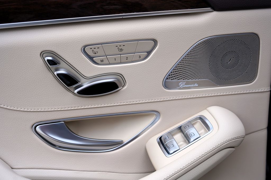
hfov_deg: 40.3
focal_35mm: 49
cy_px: 90
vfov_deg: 27.5
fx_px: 369
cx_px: 136
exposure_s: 1/160
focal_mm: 49
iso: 200
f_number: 4.5
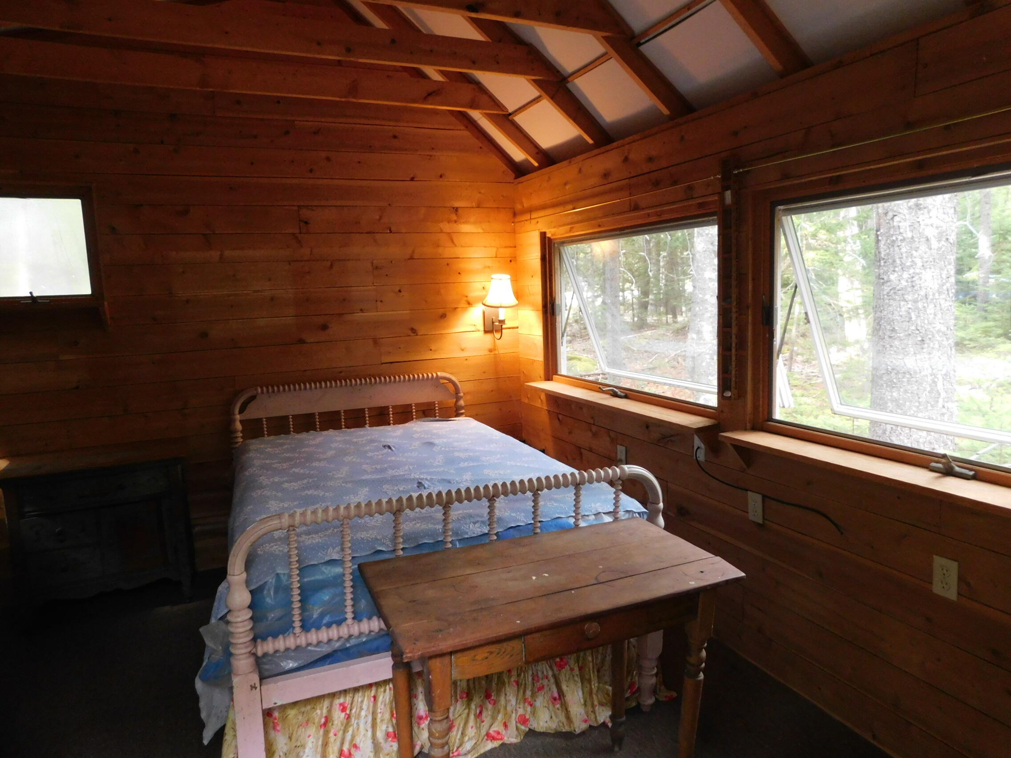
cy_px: 379
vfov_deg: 58.9
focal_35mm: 23
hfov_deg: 73.9
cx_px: 506
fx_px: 672
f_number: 3
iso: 400
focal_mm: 4
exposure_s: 1/40
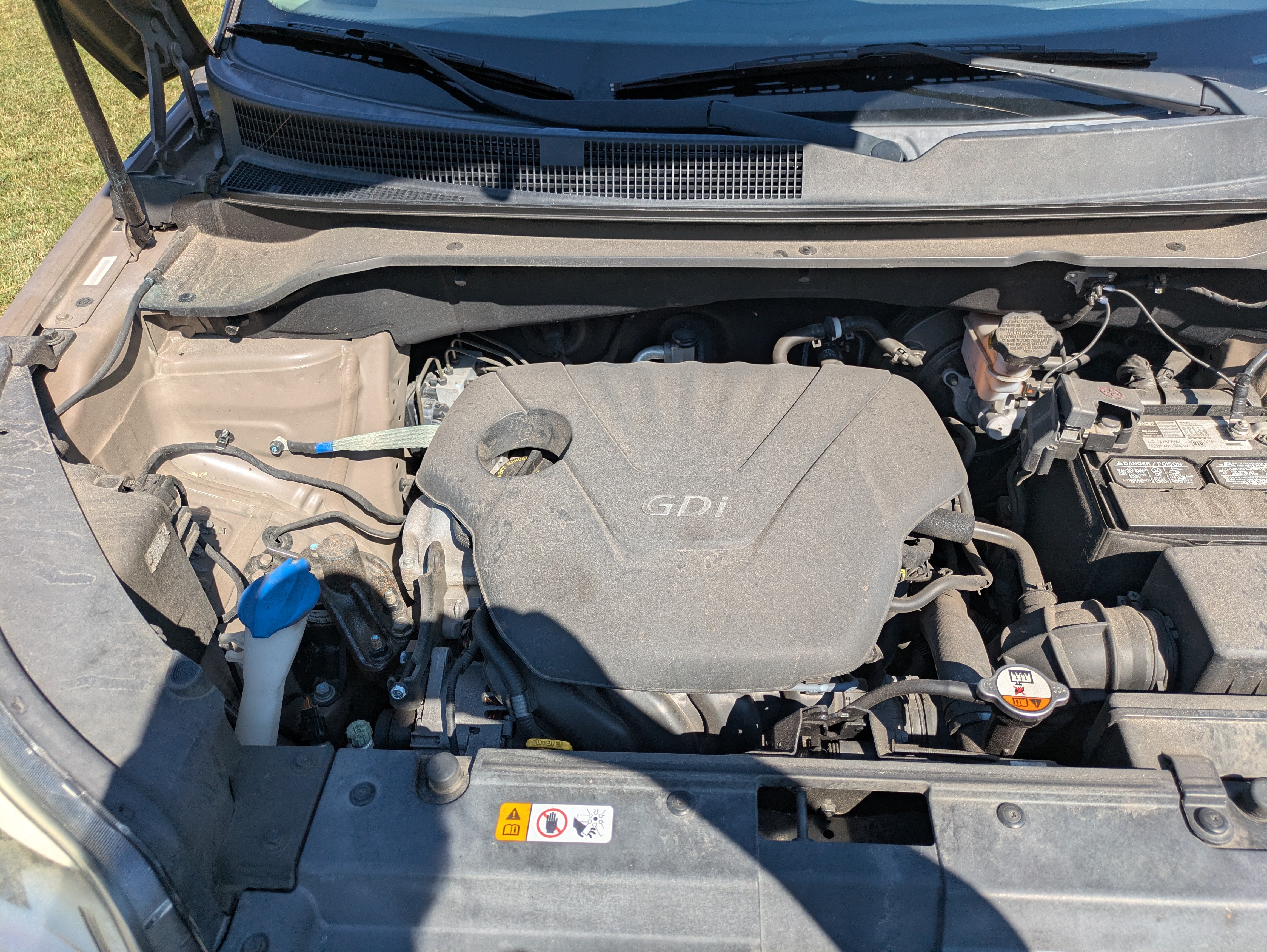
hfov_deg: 69.4
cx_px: 634
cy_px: 476
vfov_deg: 54.9
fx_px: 915
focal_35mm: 25
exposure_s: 1/1110
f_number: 1.89
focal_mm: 5.43
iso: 45
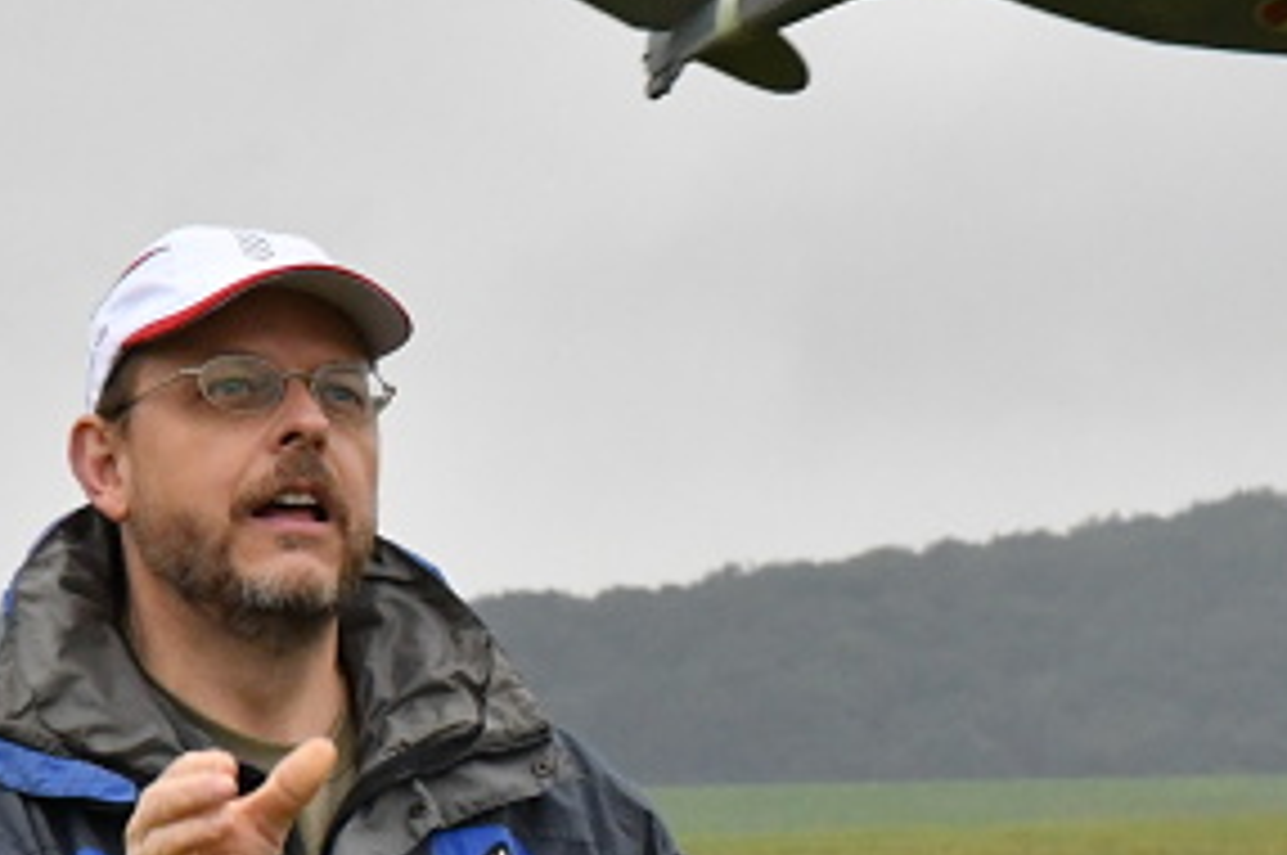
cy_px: 556
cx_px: 914
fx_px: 11998
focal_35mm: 336
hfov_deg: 6.1
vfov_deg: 4.1
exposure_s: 1/640
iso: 3200
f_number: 13
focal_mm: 80
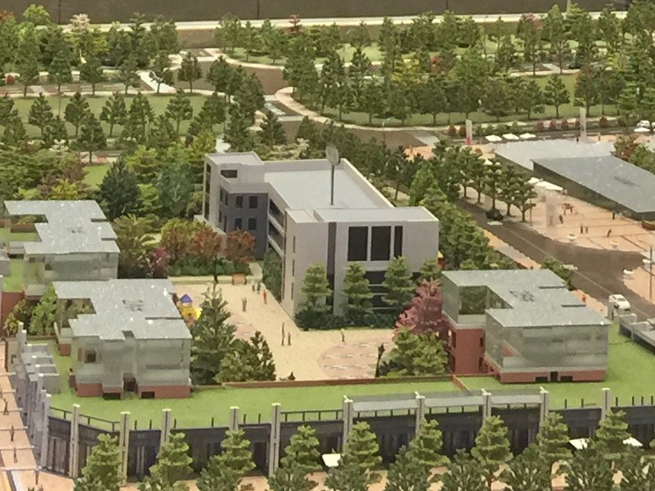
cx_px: 312
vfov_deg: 10.8
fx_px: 2403
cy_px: -451
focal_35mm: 127
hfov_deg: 15.5
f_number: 2.2
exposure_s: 1/33
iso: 50
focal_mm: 4.15
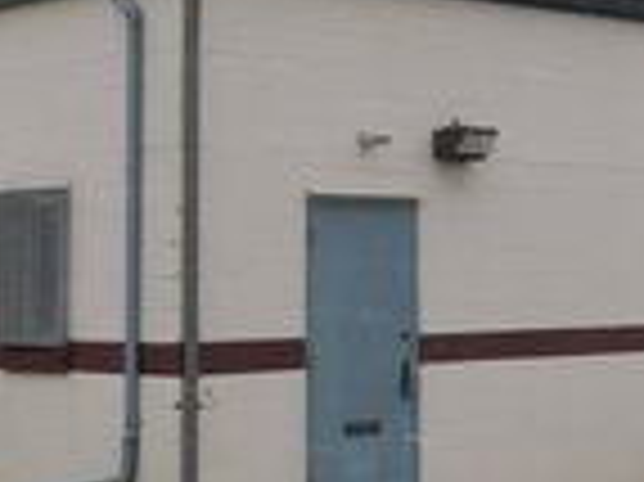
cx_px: 545
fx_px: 1952
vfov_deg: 14.0
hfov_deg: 18.5
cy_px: 70
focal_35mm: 105
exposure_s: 1/400
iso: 125
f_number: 3.2
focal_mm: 5.3
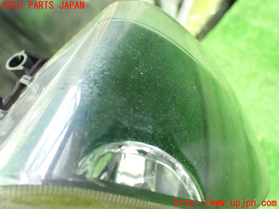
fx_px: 355
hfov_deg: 42.9
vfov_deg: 32.9
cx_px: 140
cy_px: 104
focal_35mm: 44
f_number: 2.9
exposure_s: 1/15
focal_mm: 7.84
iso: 1600
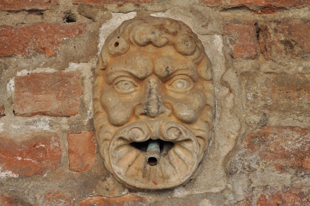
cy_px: 103
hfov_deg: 24.7
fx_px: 709
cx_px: 155
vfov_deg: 16.5
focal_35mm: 82
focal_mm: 55
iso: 400
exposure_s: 1/125
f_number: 7.1
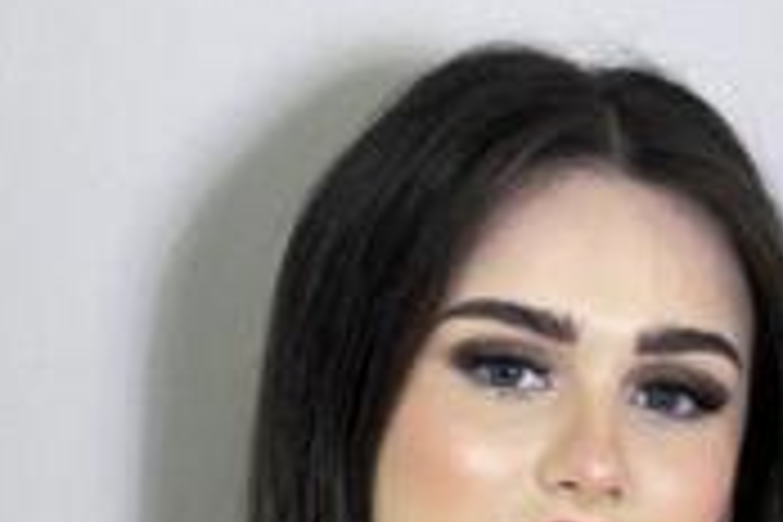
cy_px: 1116
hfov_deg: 4.8
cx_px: 605
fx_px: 9417
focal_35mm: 433
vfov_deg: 3.1
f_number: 2.8
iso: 160
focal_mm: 15.66
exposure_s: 1/50
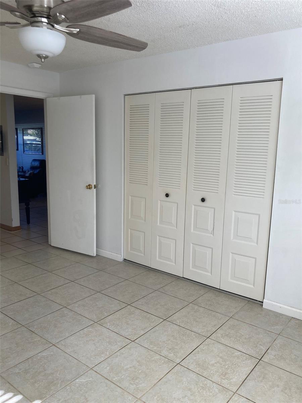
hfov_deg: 49.7
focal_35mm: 28
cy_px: 202
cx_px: 151
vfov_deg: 63.4
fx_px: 326
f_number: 1.8
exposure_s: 1/120
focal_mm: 3.99
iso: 40
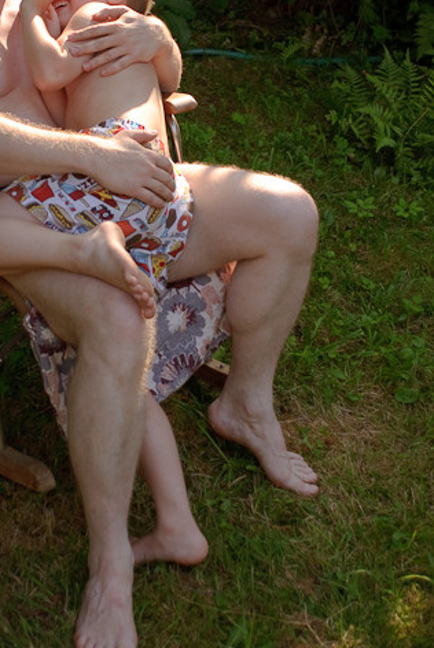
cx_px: 151
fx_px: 1100
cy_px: 126
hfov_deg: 22.2
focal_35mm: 61
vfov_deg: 31.9
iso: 100
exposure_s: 1/500
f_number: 2.8
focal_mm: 24
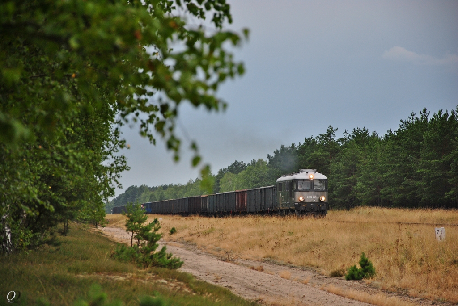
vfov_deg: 8.7
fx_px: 2006
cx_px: 229
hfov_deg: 13.0
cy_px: 153
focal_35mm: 158
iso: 400
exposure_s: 1/160
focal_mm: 105
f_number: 5.6
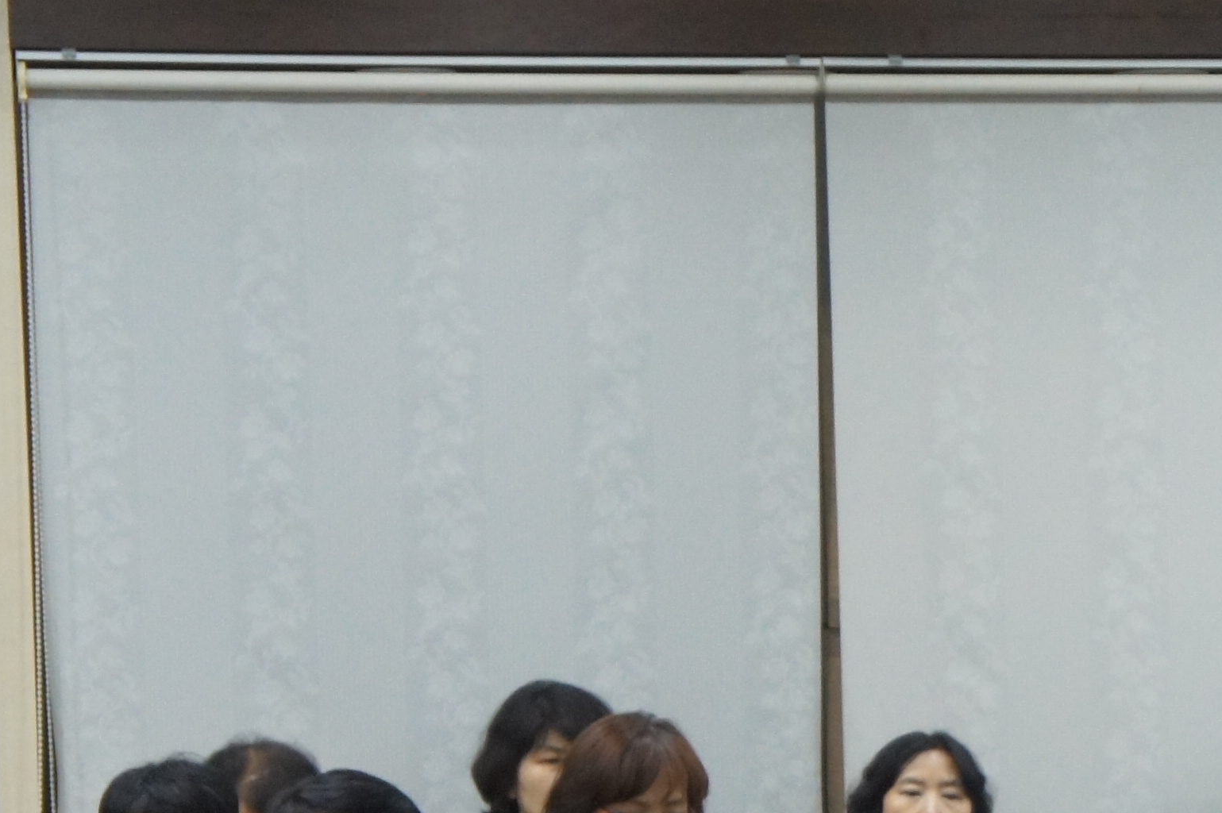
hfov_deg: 10.8
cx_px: 1286
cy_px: 934
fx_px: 6377
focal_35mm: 188
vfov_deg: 7.2
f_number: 4.5
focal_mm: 42
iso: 1600
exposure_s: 1/80
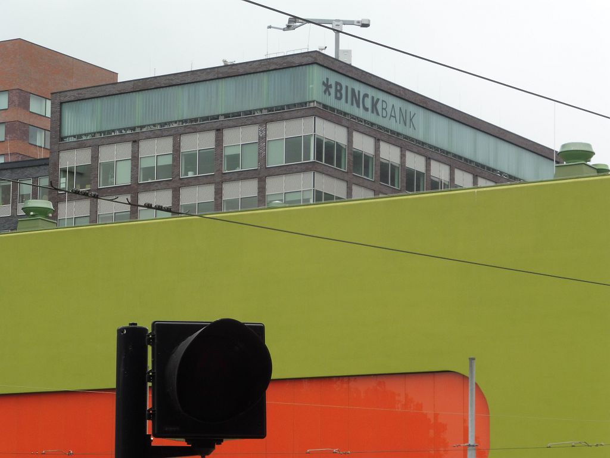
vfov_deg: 10.8
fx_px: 2414
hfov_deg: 14.4
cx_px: 305
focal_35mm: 137
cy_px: 229
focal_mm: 24.4
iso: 100
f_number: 7.1
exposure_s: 1/160
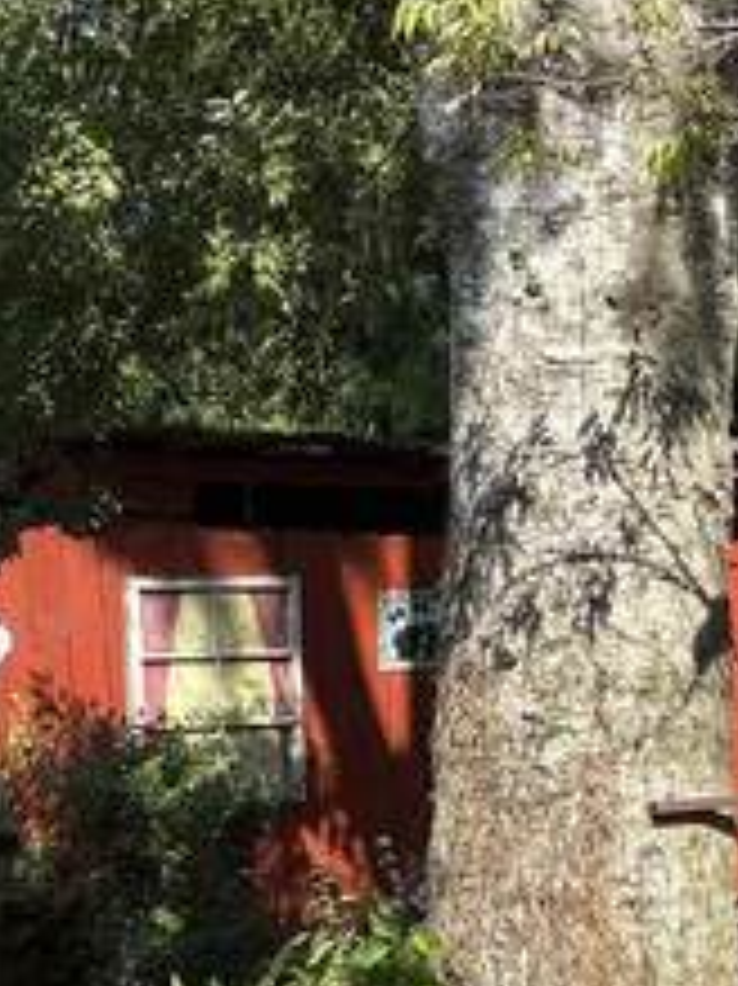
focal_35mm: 114
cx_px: 738
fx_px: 3244
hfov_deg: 12.8
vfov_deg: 17.0
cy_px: 918
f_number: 1.6
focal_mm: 5.96
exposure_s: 1/1706
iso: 50
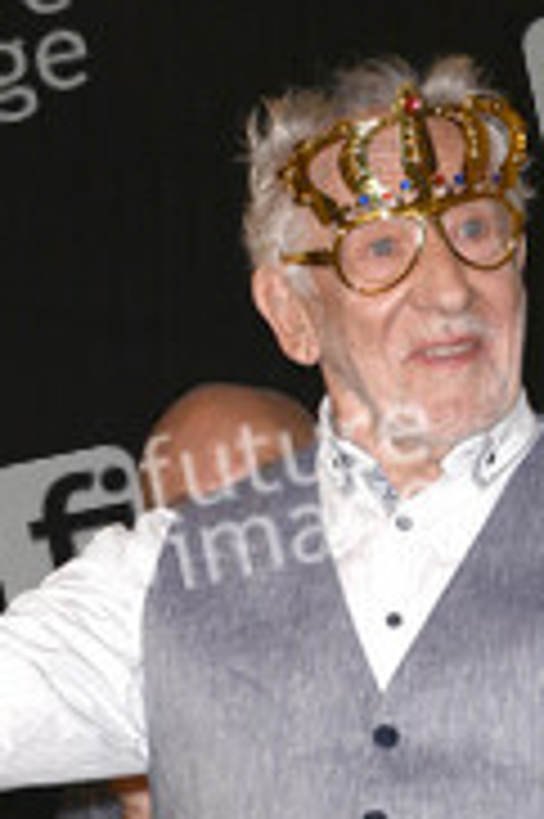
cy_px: 738
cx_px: 346
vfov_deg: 6.5
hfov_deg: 4.3
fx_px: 7244
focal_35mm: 319
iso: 1000
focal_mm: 145
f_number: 5.6
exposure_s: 1/160
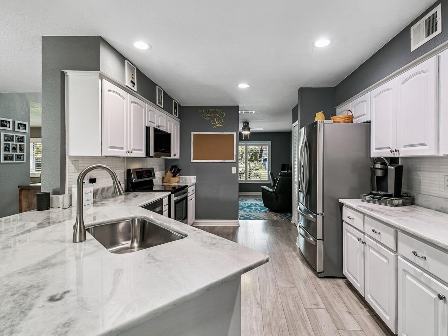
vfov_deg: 74.7
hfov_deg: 90.8
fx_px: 220
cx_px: 242
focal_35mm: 17
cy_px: 161
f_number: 7.1
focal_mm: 10
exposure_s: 1/5
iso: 100
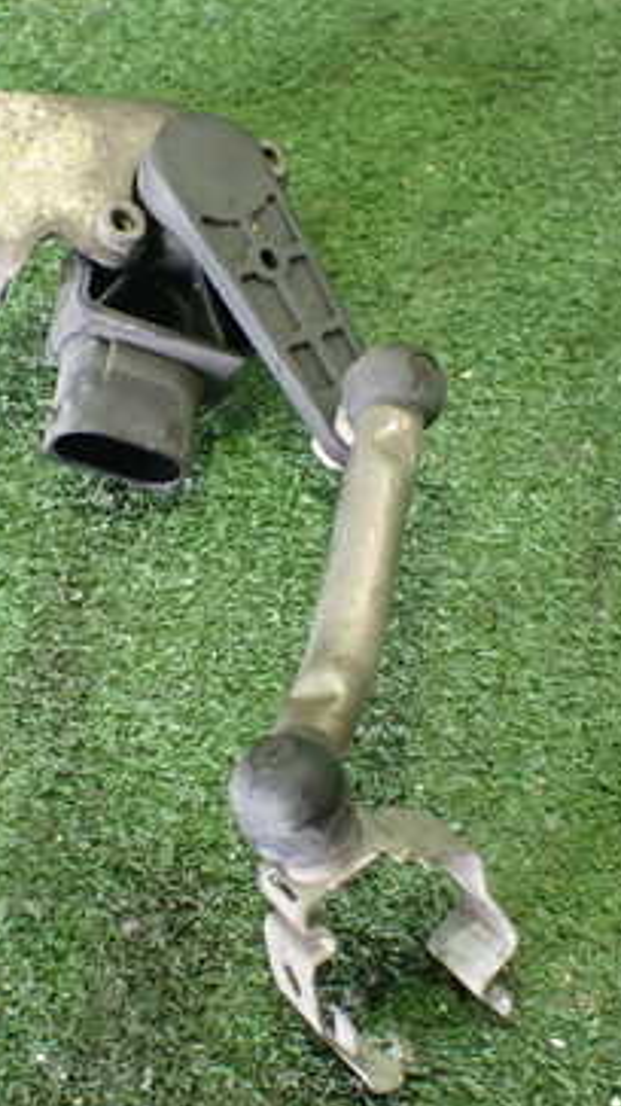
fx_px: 1582
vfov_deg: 38.5
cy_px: 530
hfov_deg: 22.1
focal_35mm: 54
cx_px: 192
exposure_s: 1/50
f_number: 2.3
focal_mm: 5.4
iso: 800
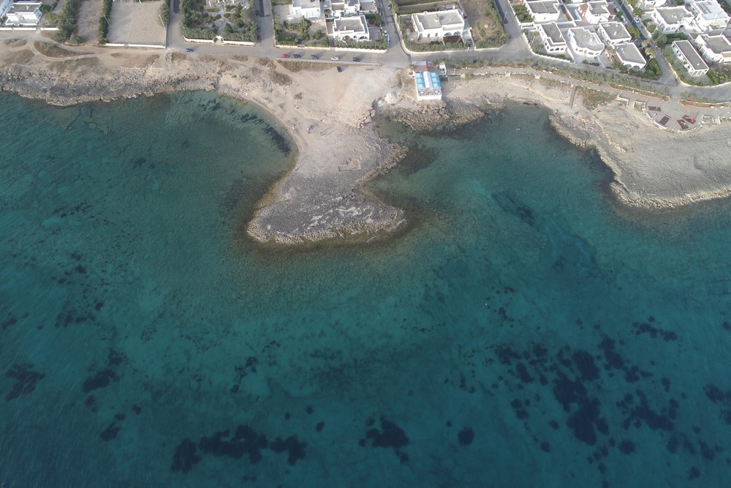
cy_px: 244
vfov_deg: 53.1
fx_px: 487
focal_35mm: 24
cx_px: 366
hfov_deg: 73.7
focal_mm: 8.8
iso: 100
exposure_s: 1/200
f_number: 4.5
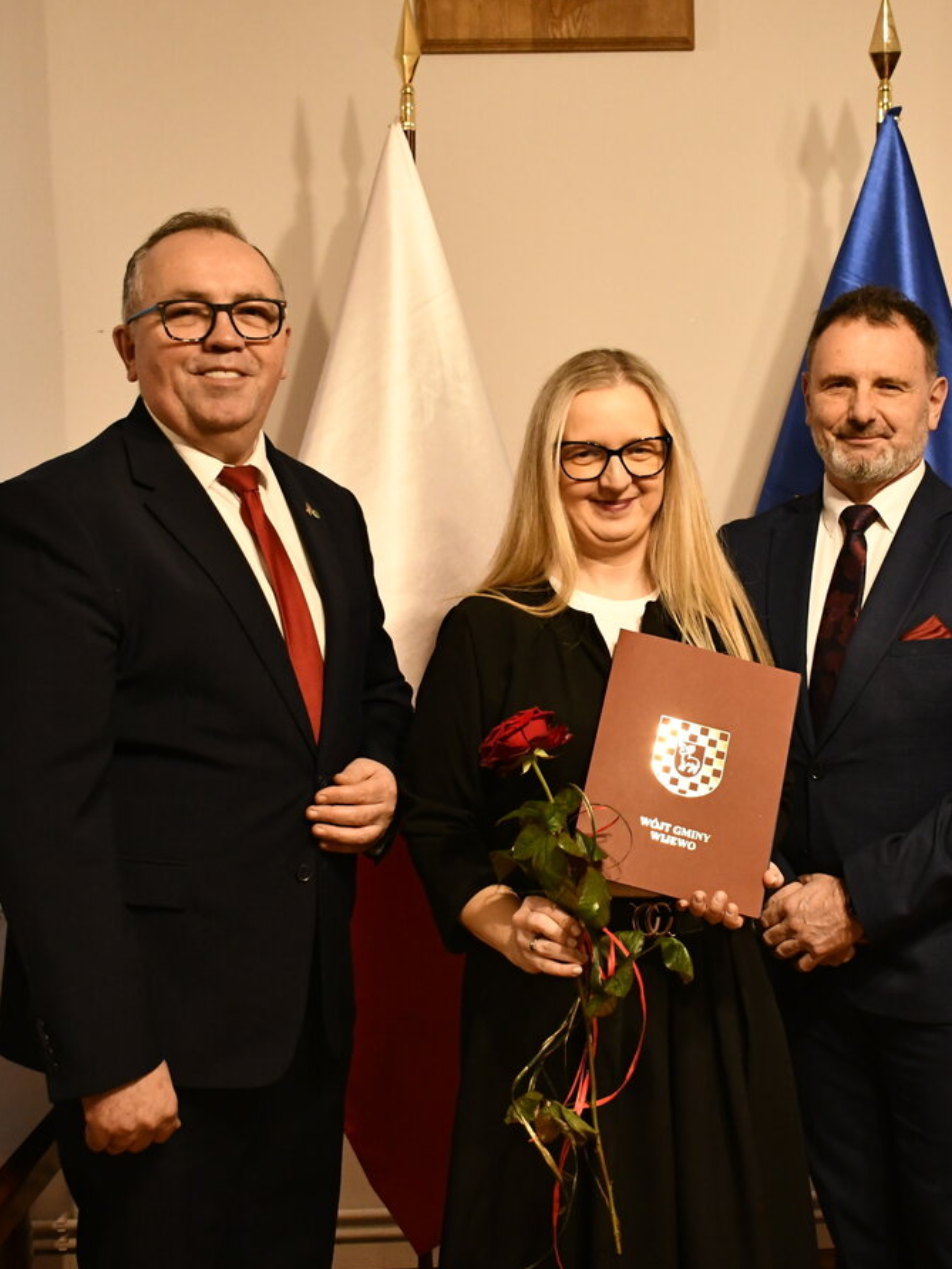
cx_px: 663
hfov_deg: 30.0
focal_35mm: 48
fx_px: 1760
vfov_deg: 39.7
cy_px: 636
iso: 3200
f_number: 3.5
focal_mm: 22
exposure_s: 1/125
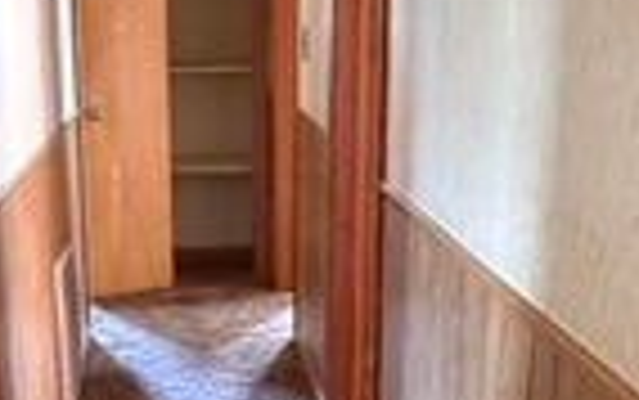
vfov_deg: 19.1
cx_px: 180
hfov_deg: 30.2
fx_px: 1168
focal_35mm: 67
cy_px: 360
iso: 1250
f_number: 2.2
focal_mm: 2.22
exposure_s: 1/43
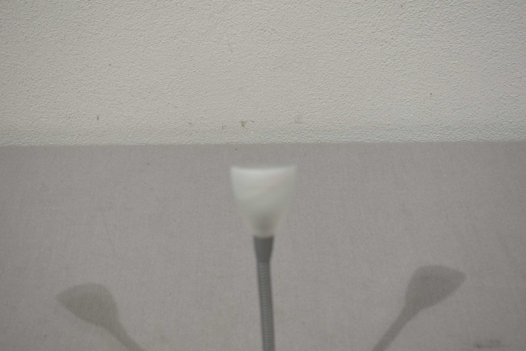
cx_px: 263
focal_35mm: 52
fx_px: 767
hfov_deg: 37.8
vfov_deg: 25.8
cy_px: 176
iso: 360
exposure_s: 1/125
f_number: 5.6
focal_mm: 35
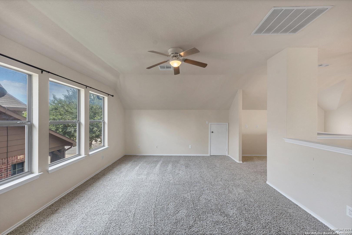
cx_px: 176
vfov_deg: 81.2
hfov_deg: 104.3
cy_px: 118
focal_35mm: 14
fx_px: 137
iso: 100
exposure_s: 1/10
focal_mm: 14
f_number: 7.1
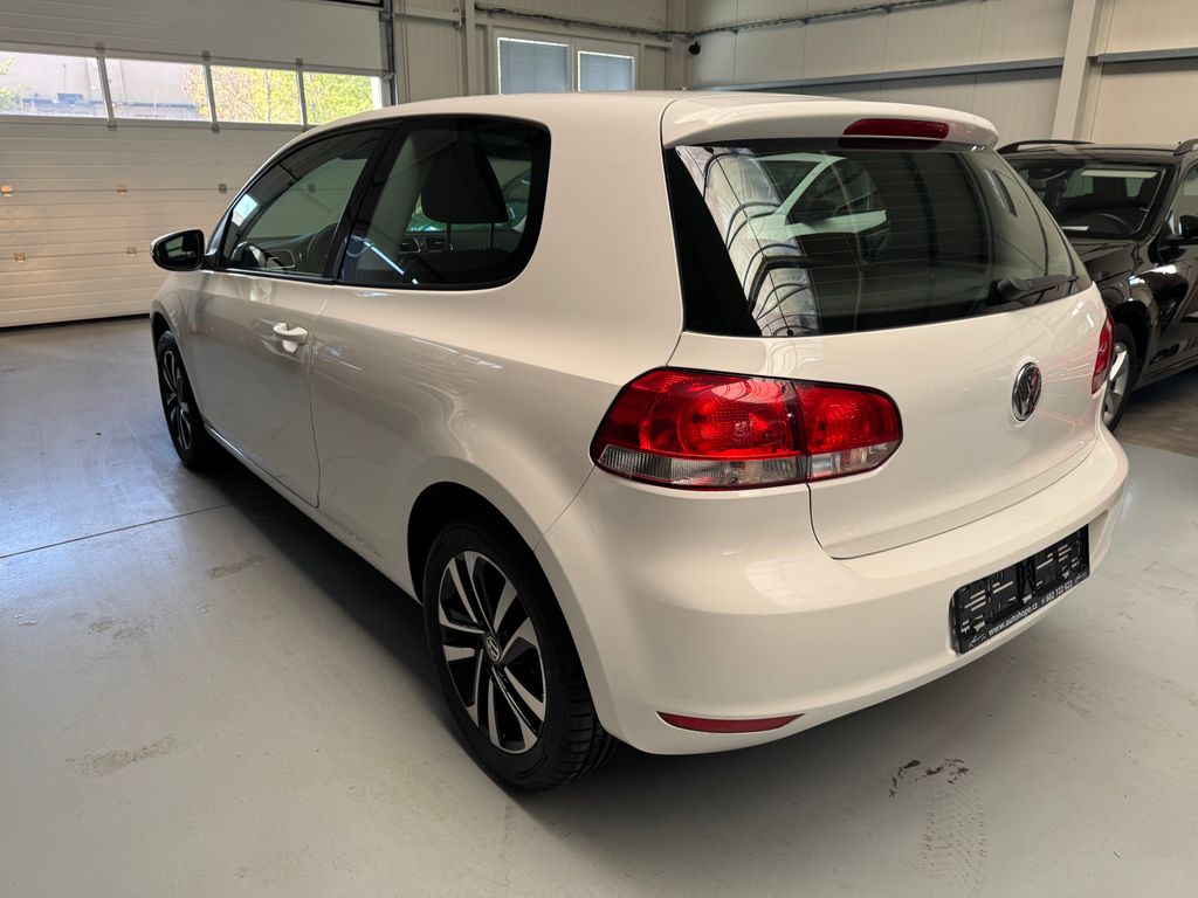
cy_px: 449
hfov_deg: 71.6
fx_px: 831
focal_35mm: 24
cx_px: 599
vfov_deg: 56.8
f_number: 1.78
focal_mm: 6.76
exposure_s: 1/100
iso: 100
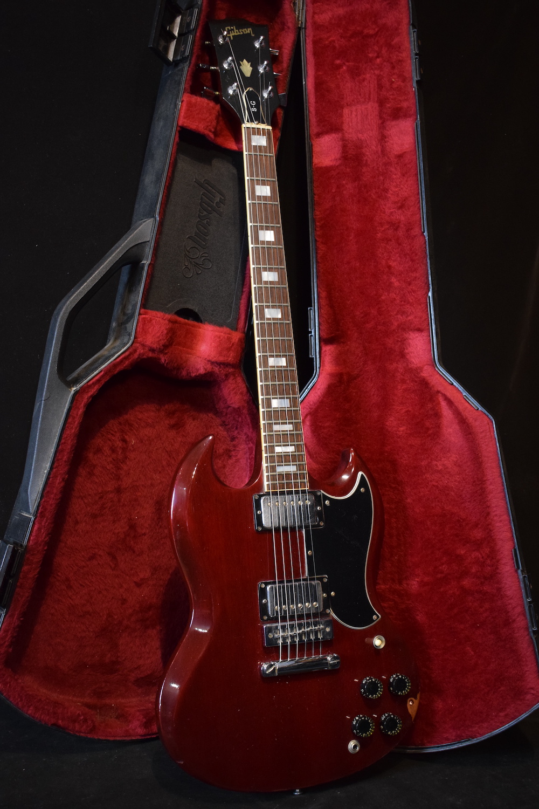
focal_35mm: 44
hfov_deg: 30.8
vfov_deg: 45.0
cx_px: 270
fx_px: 977
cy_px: 404
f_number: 4.2
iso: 2200
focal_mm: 29
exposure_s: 1/30
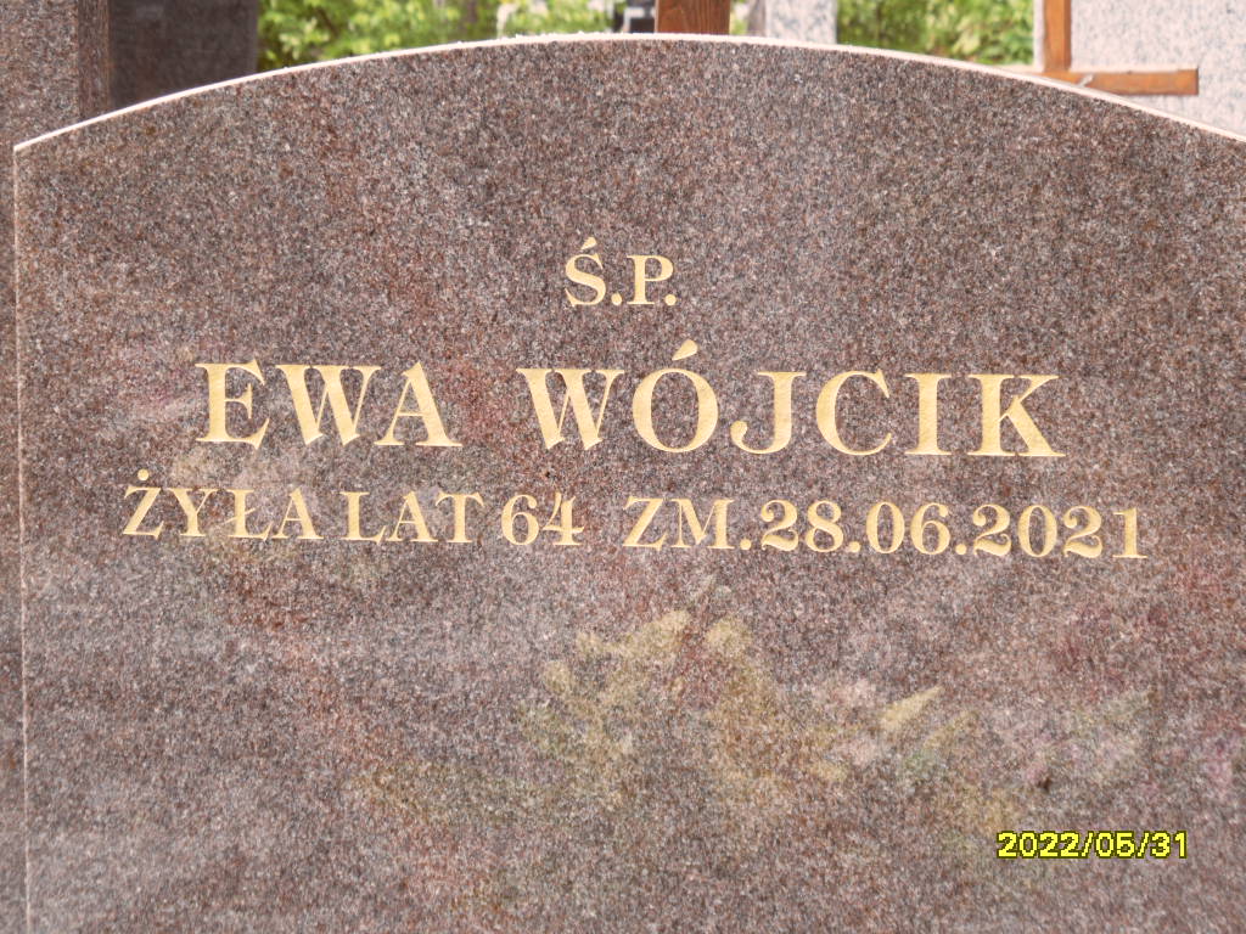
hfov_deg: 16.4
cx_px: 623
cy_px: 467
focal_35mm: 120
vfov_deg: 12.3
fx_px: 4319
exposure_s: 1/90
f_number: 4.4
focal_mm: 20
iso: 100
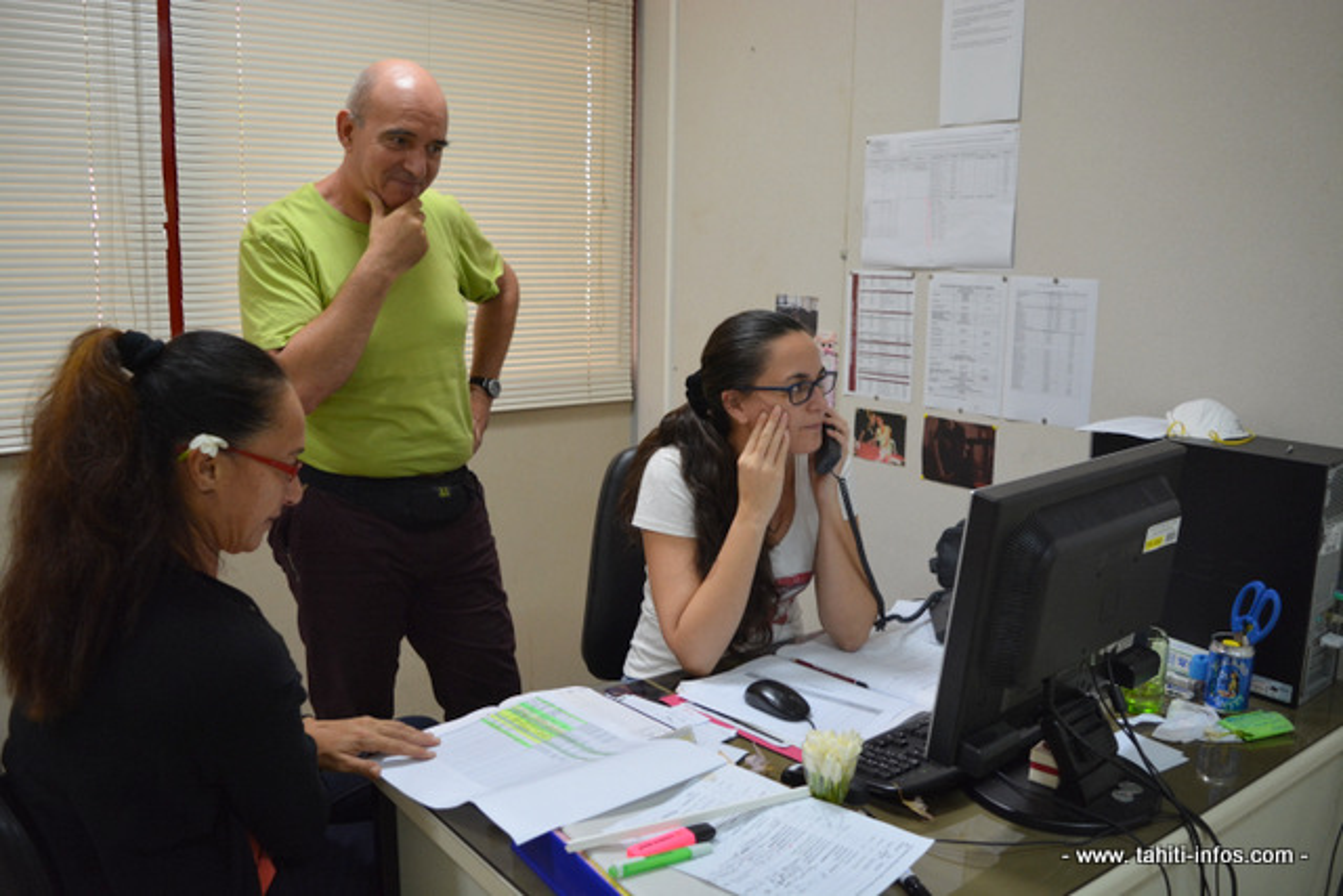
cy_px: 448
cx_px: 672
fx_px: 1119
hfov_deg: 61.9
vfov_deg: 43.6
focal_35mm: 30
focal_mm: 20
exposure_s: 1/50
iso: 800
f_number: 3.8
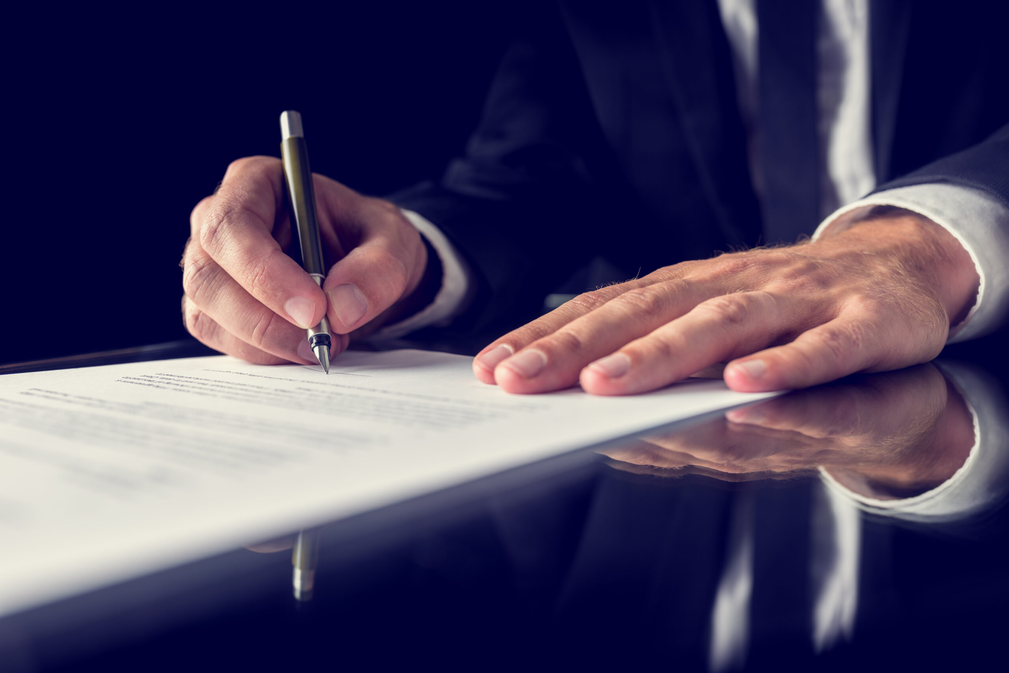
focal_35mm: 35
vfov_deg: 37.9
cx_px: 504
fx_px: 981
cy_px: 336
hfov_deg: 54.4
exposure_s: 1/8
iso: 100
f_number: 4.5
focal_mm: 35
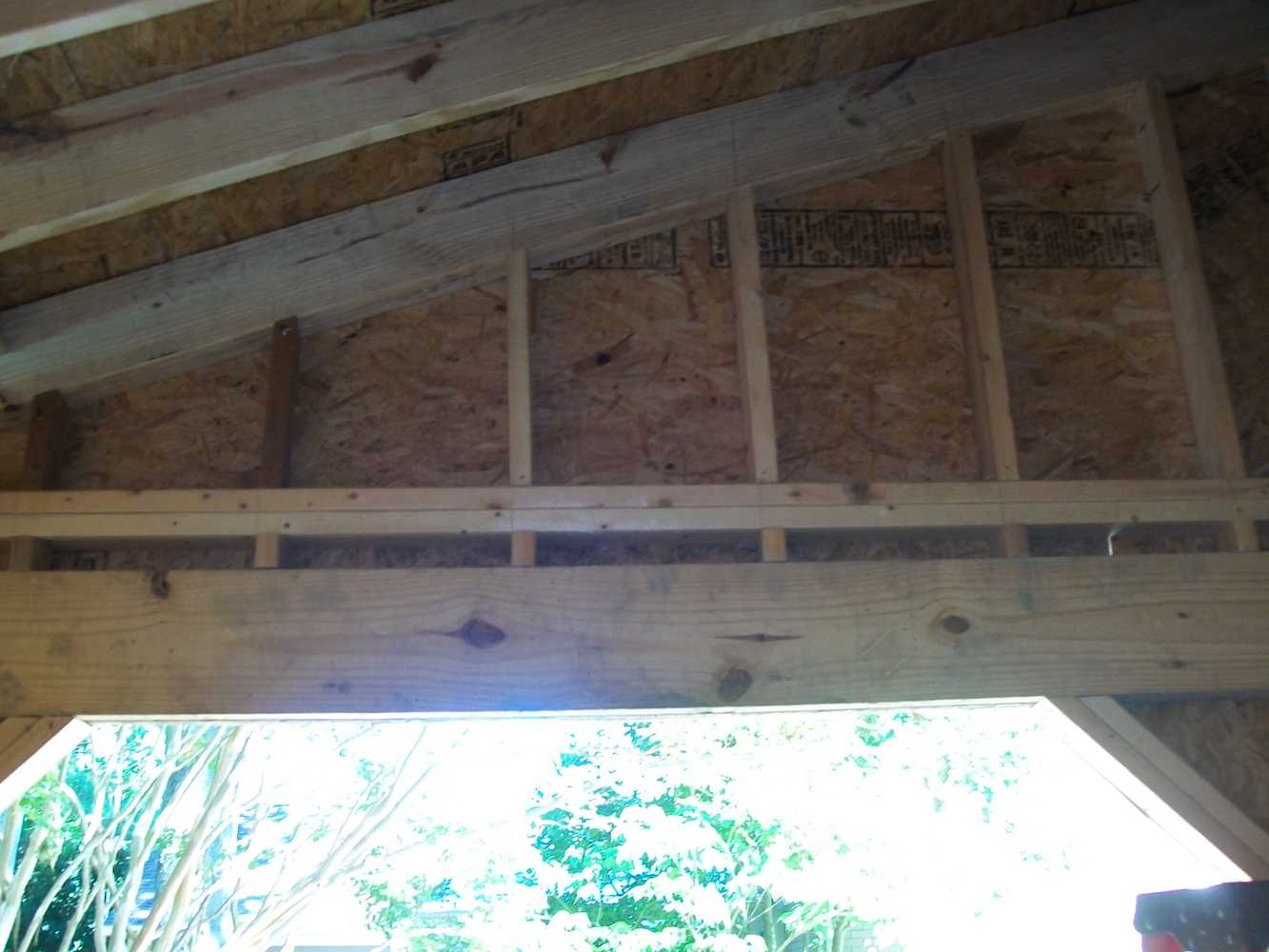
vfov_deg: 39.7
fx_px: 1320
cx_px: 634
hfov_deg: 51.4
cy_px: 476
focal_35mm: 36
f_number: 2.7
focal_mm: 6
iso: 160
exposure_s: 1/30
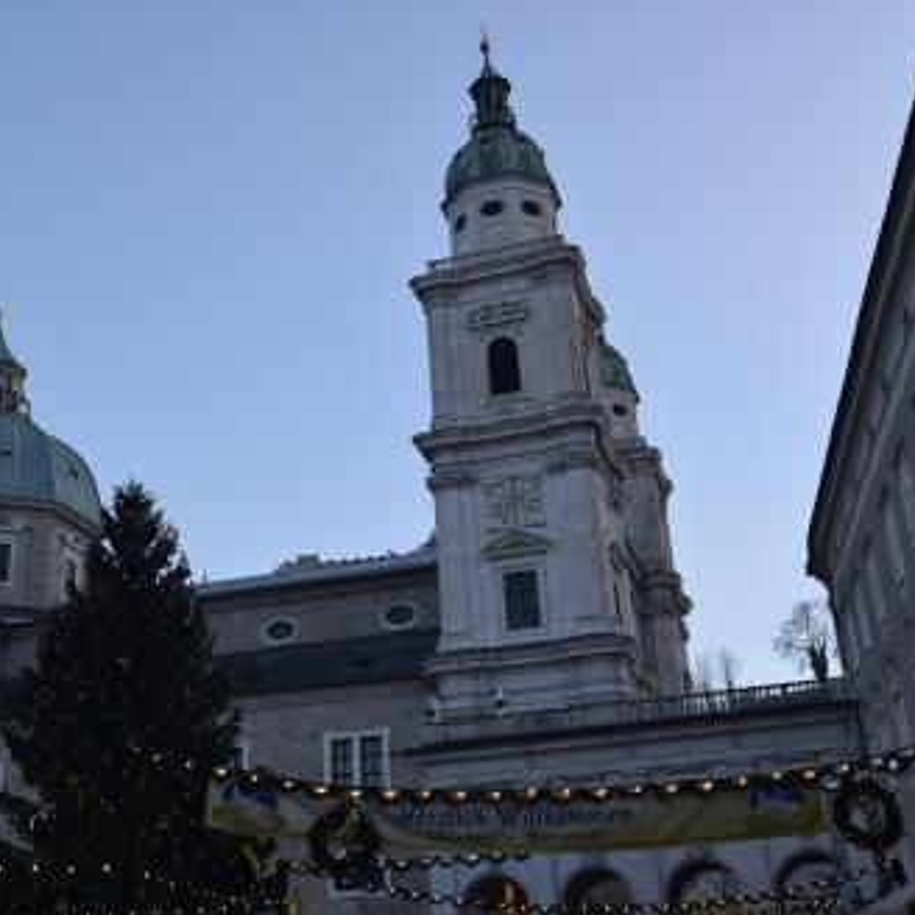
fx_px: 1335
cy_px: 453
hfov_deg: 37.3
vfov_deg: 37.8
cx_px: 285
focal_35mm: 45
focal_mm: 23
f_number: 9
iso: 100
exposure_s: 1/50
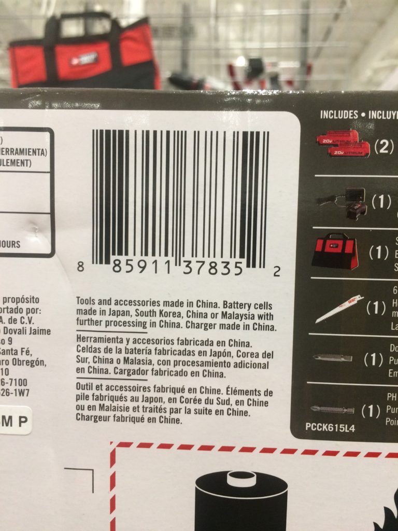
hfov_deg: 48.2
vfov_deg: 61.7
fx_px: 445
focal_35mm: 29
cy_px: 266
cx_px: 199
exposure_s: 1/30
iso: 125
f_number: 2.2
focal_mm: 4.15
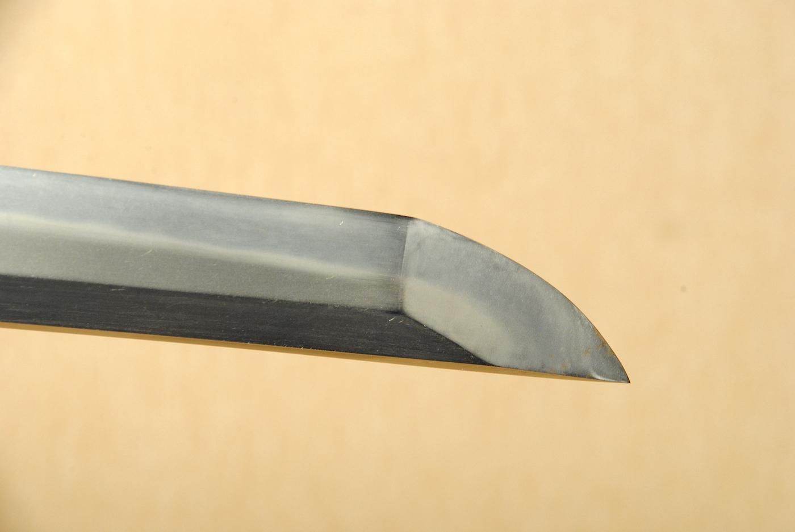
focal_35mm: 202
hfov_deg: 10.1
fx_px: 4477
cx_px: 398
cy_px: 266
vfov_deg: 6.8
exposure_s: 1/2
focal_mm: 135
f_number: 11
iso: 400
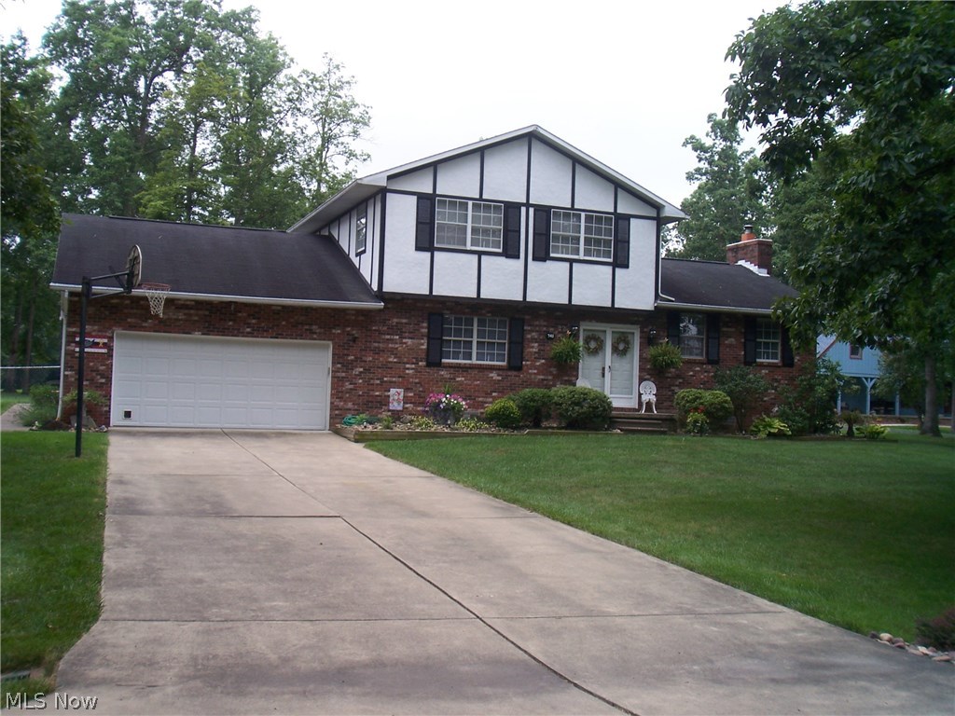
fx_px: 1076
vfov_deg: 36.8
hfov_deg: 47.9
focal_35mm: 39
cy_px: 358
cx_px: 478
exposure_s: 1/125
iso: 64
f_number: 3.9
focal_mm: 6.4
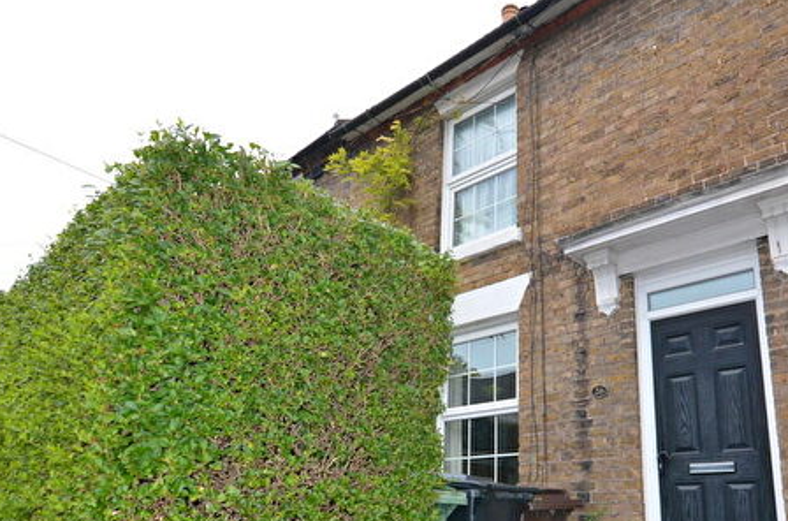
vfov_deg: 47.8
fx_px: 563
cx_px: 475
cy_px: 390
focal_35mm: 26
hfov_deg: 69.3
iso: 100
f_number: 5
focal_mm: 11
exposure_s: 1/200
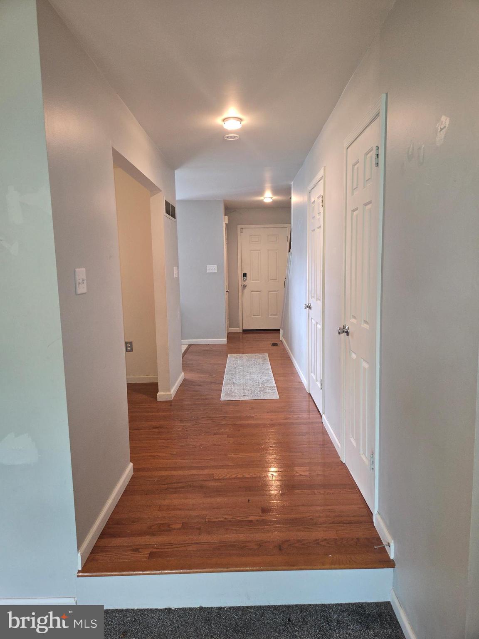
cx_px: 240
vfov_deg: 73.9
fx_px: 424
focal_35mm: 23
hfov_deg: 58.9
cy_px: 320
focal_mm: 5.4
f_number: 1.8
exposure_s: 1/30
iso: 100
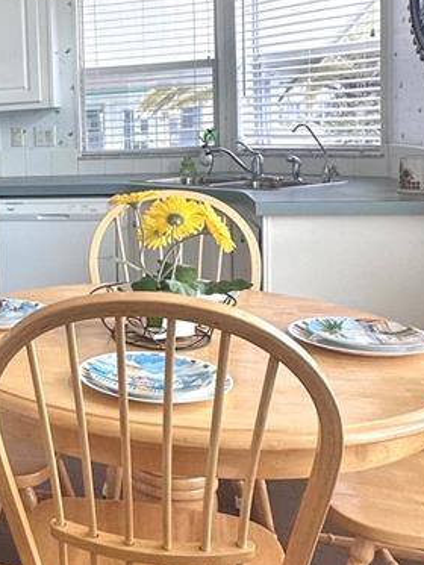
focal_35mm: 45
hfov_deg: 27.5
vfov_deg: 41.5
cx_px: -109
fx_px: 735
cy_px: 183
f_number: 2.2
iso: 80
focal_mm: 2.22
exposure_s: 1/99
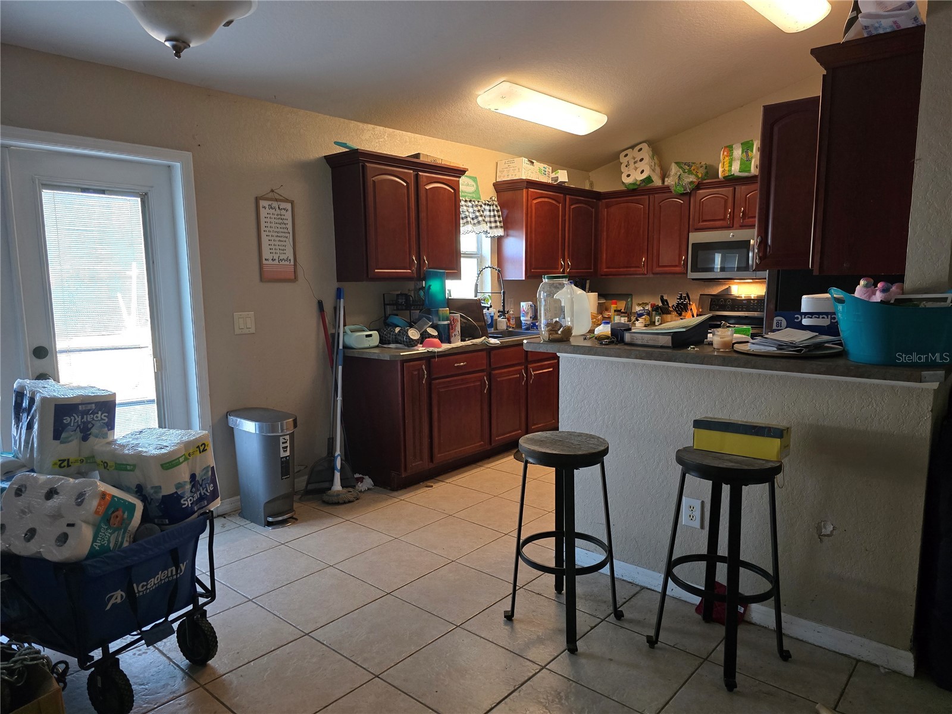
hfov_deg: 73.9
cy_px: 357
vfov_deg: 58.9
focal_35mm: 23
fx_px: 633
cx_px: 476
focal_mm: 6.3
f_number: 1.7
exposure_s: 1/60
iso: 640
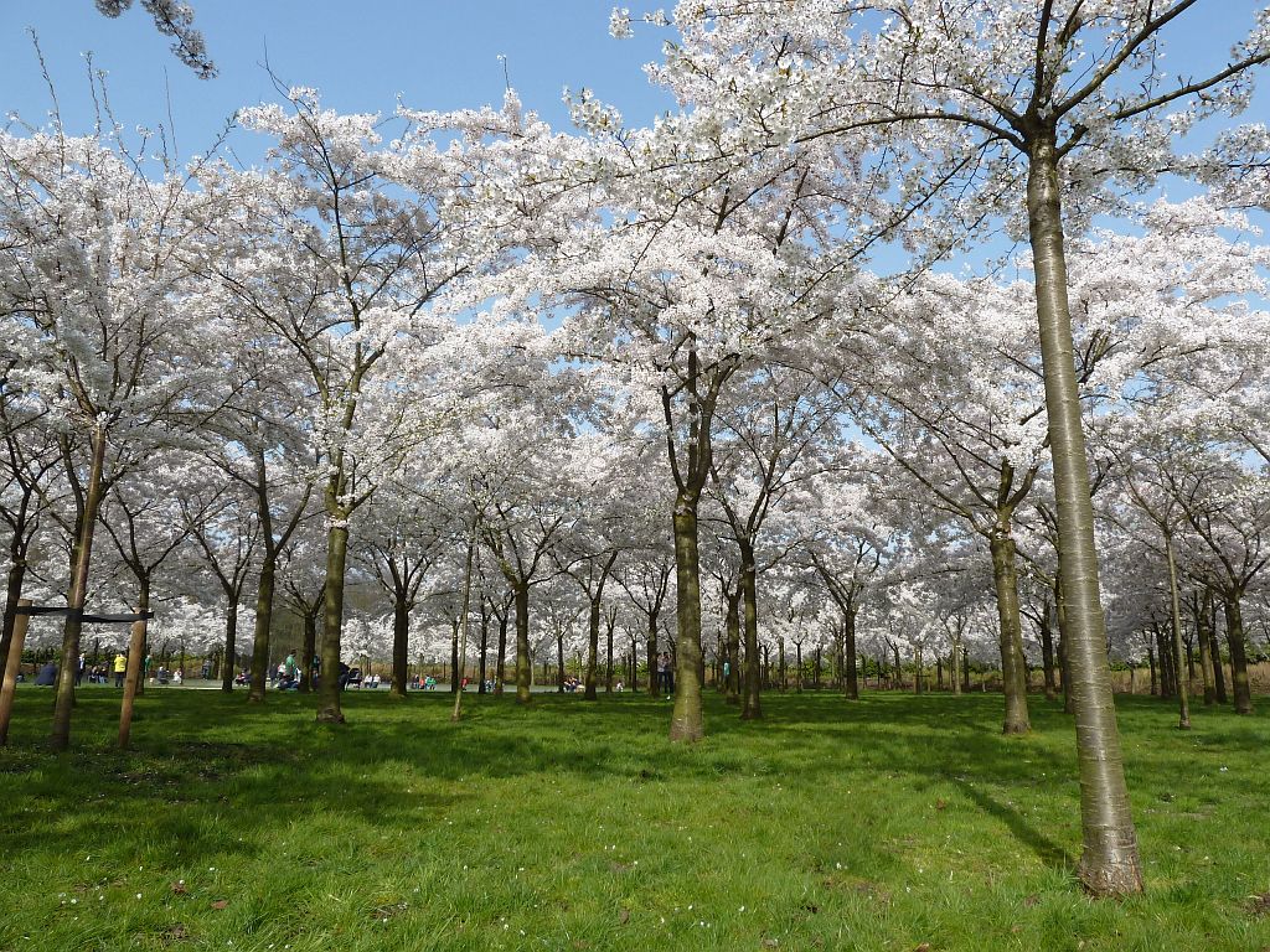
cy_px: 476
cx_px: 635
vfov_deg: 54.9
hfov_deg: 69.4
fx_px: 917
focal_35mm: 25
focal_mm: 4.1
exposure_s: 1/400
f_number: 4
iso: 80
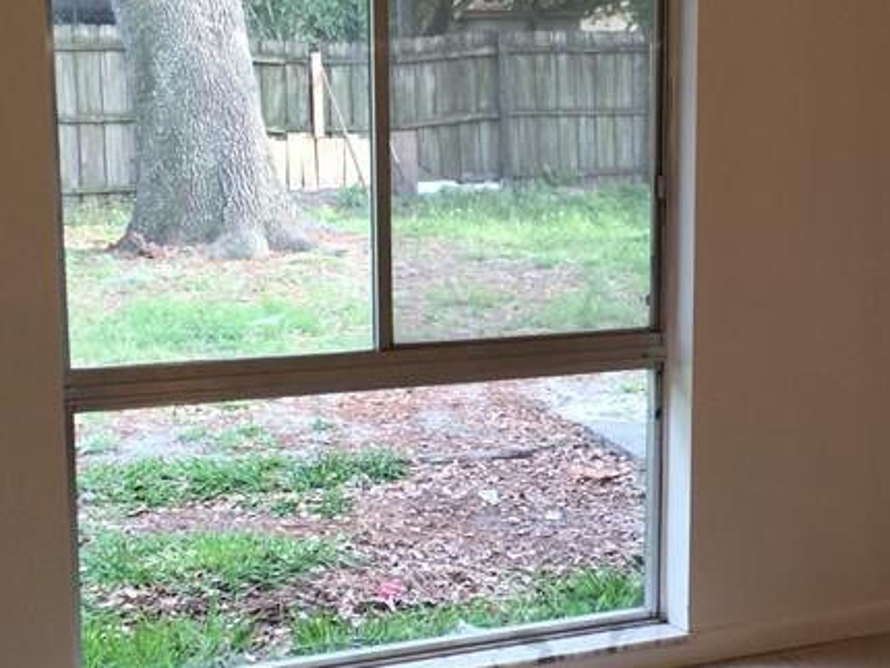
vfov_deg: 21.3
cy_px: 358
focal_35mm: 69
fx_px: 1775
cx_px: 733
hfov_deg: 27.5
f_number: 2.2
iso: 25
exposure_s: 1/36
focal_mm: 4.15
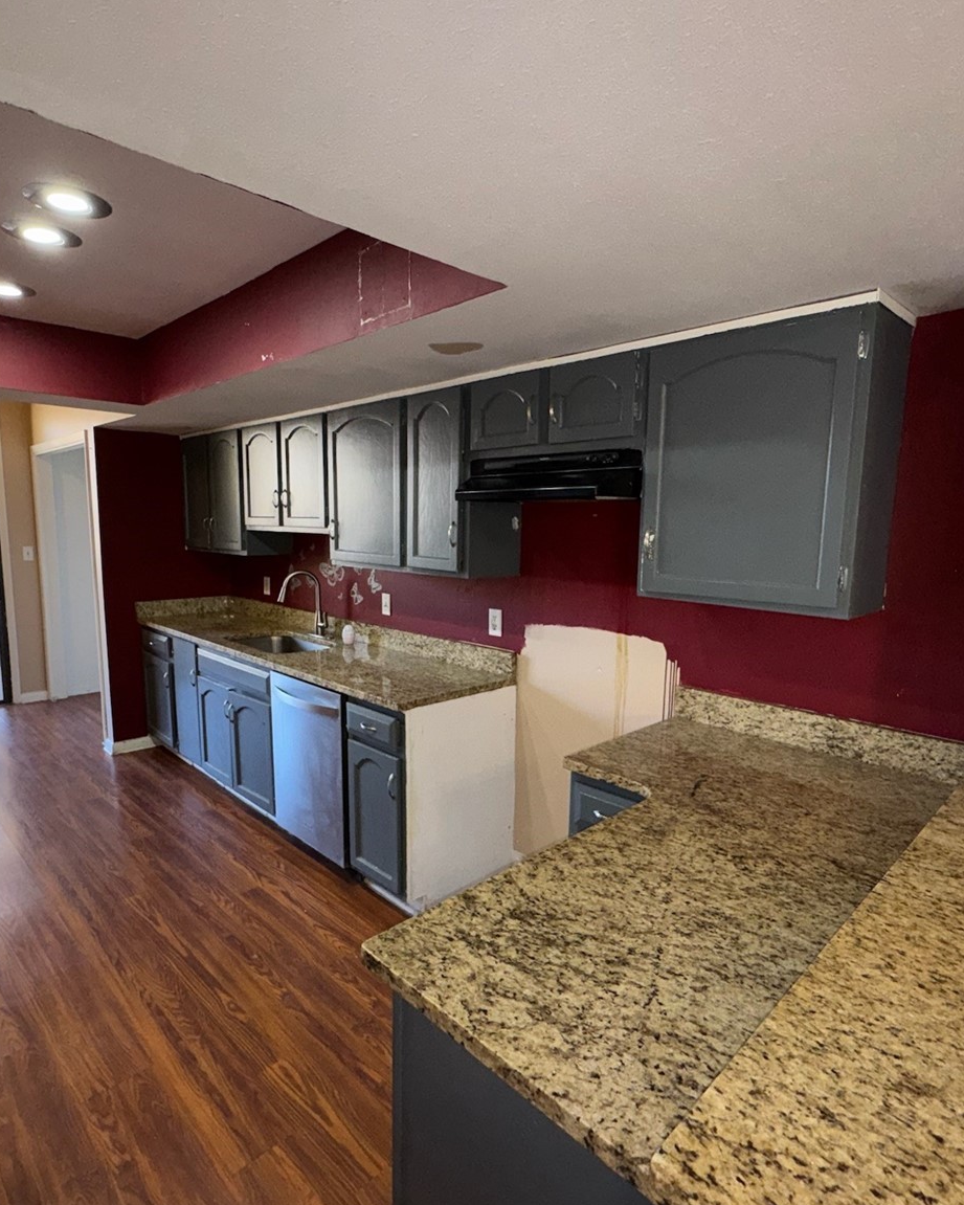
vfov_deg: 83.3
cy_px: 622
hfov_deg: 70.9
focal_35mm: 19
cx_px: 480
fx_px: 678
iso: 125
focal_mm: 2.22
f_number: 2.2
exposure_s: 1/60
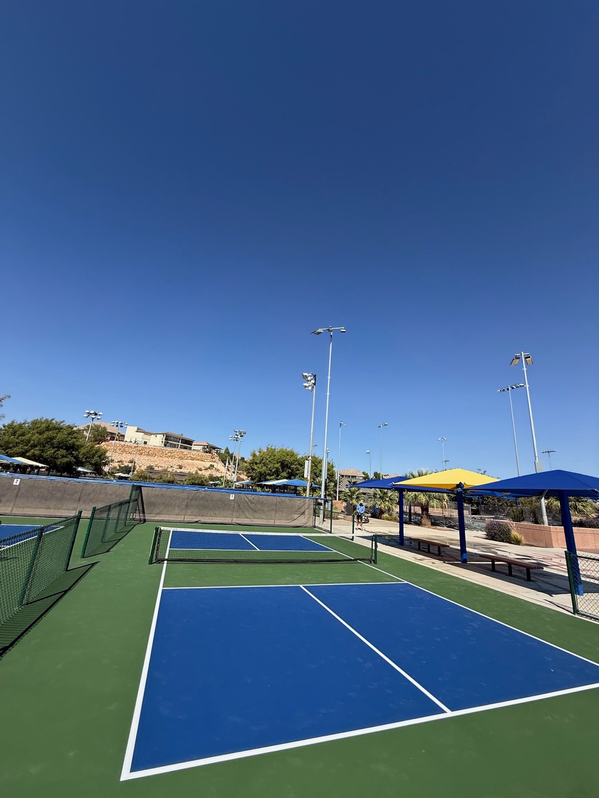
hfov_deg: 85.7
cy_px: 399
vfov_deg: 102.1
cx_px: 300
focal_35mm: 14
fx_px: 323
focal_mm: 2.22
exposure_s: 1/2611
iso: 50
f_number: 2.2
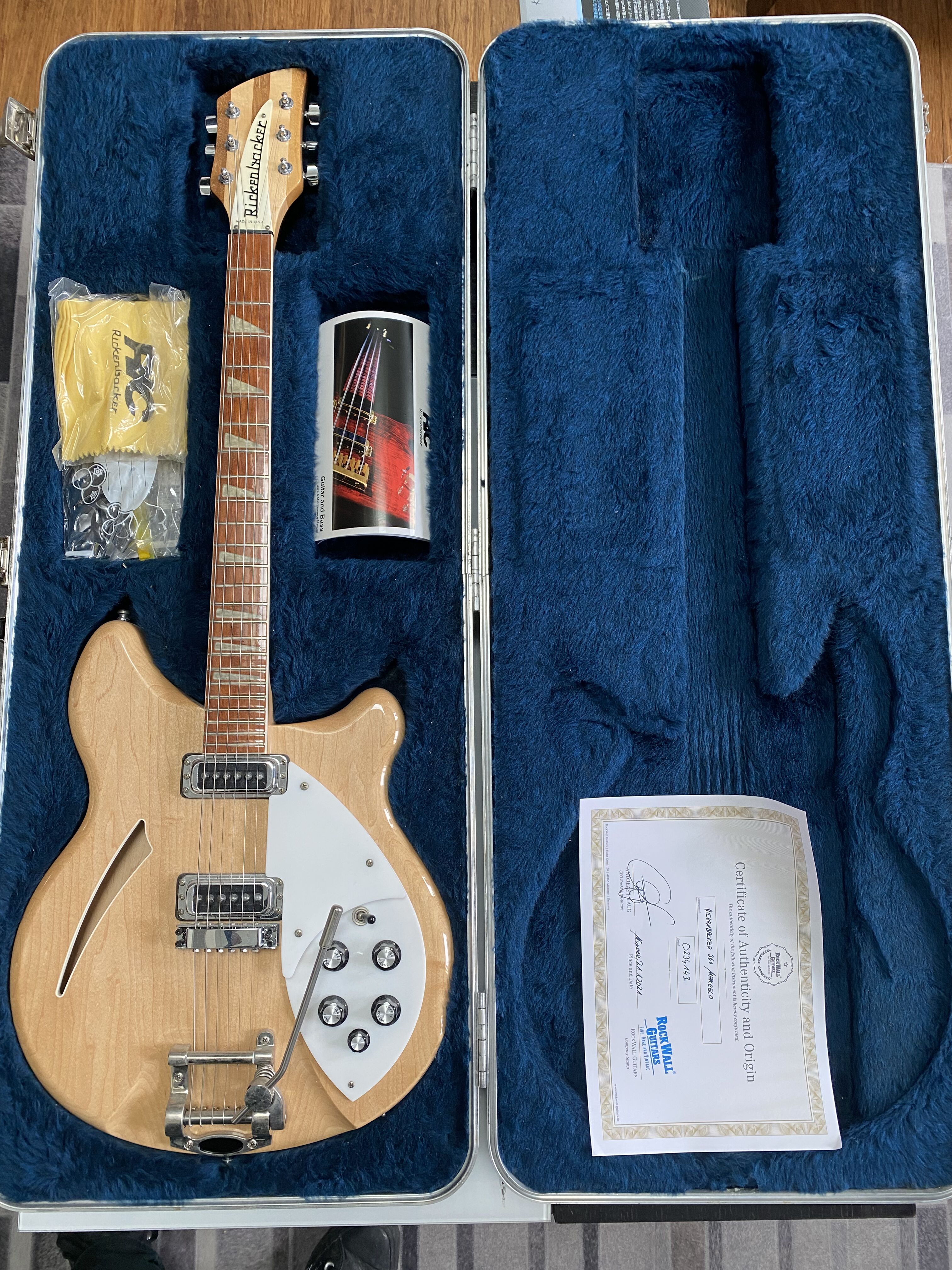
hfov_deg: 53.1
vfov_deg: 67.3
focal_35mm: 26
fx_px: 953
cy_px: 635
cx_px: 476
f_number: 1.8
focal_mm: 4.25
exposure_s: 1/50
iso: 100
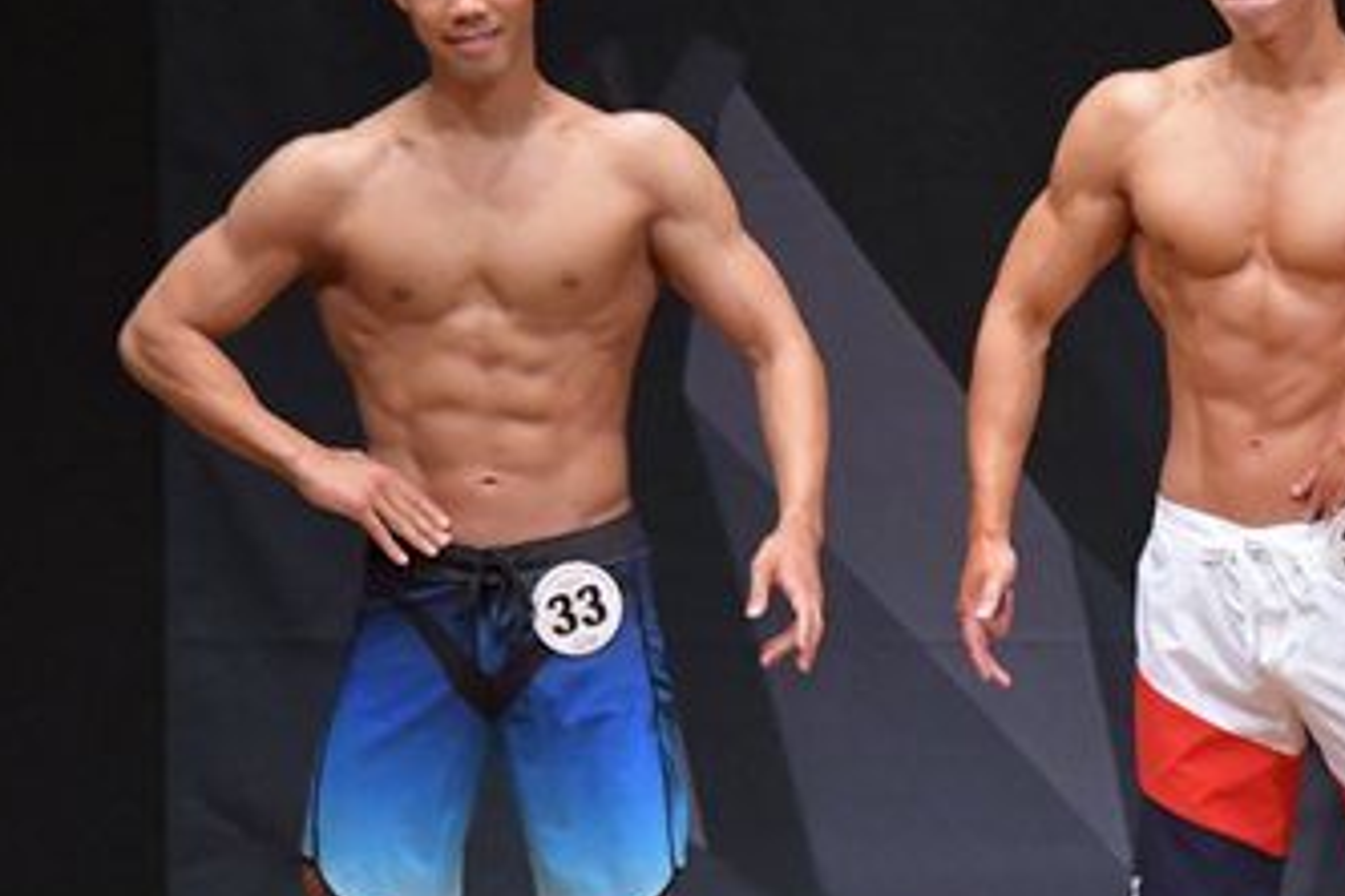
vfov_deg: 2.3
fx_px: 22191
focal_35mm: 594
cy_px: 569
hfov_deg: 3.5
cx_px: 1254
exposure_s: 1/400
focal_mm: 170
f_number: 5.6
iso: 6400
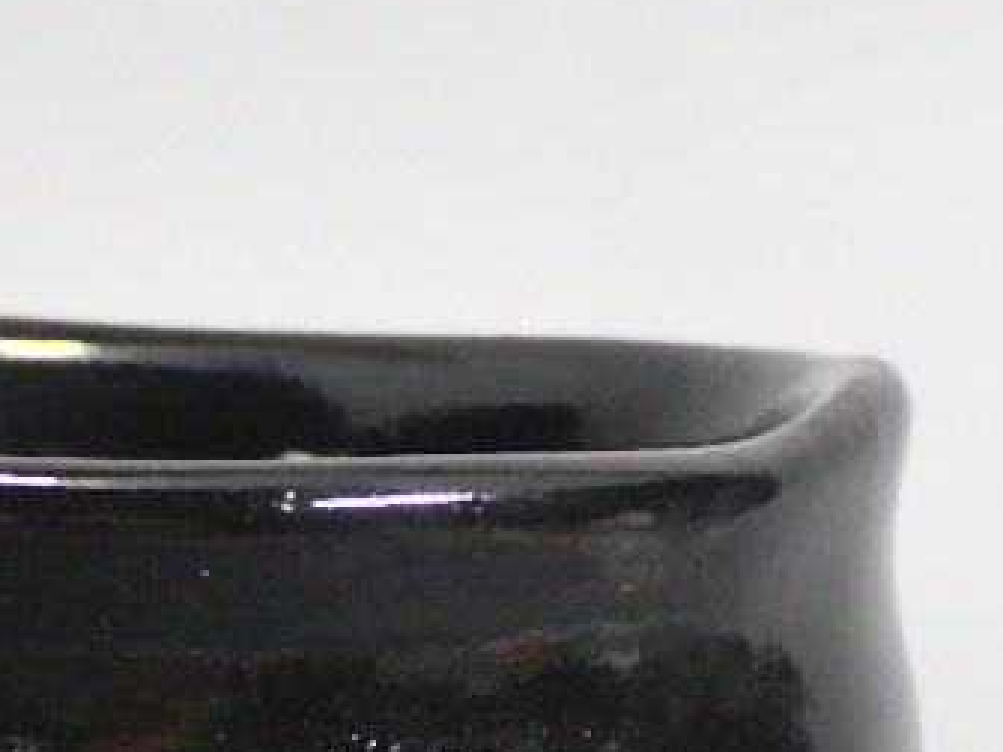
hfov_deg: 10.4
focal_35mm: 189
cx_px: 18
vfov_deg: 7.8
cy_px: 961
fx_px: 5476
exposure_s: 1/25
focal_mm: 11.1
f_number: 4.6
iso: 400
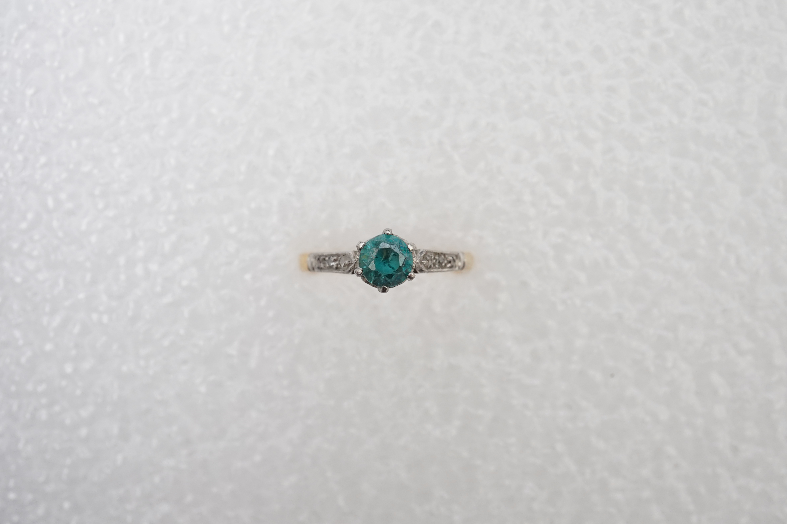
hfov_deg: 43.6
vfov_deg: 29.9
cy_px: 262
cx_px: 394
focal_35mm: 45
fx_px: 984
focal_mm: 30
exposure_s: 1/125
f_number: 16
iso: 640
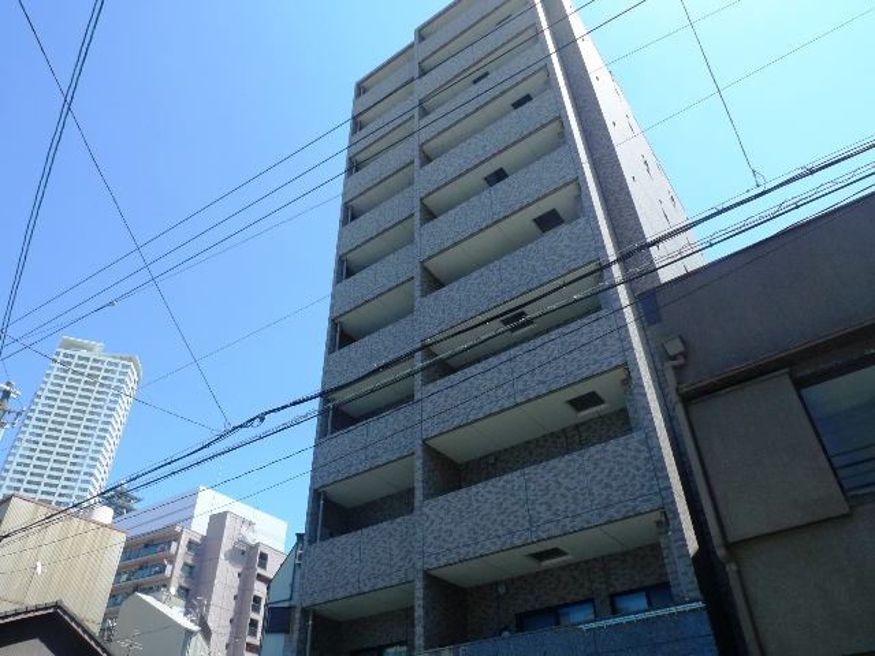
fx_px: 607
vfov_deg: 56.8
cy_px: 328
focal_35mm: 24
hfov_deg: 71.6
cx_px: 438
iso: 100
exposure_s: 1/640
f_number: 4
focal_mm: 5.1
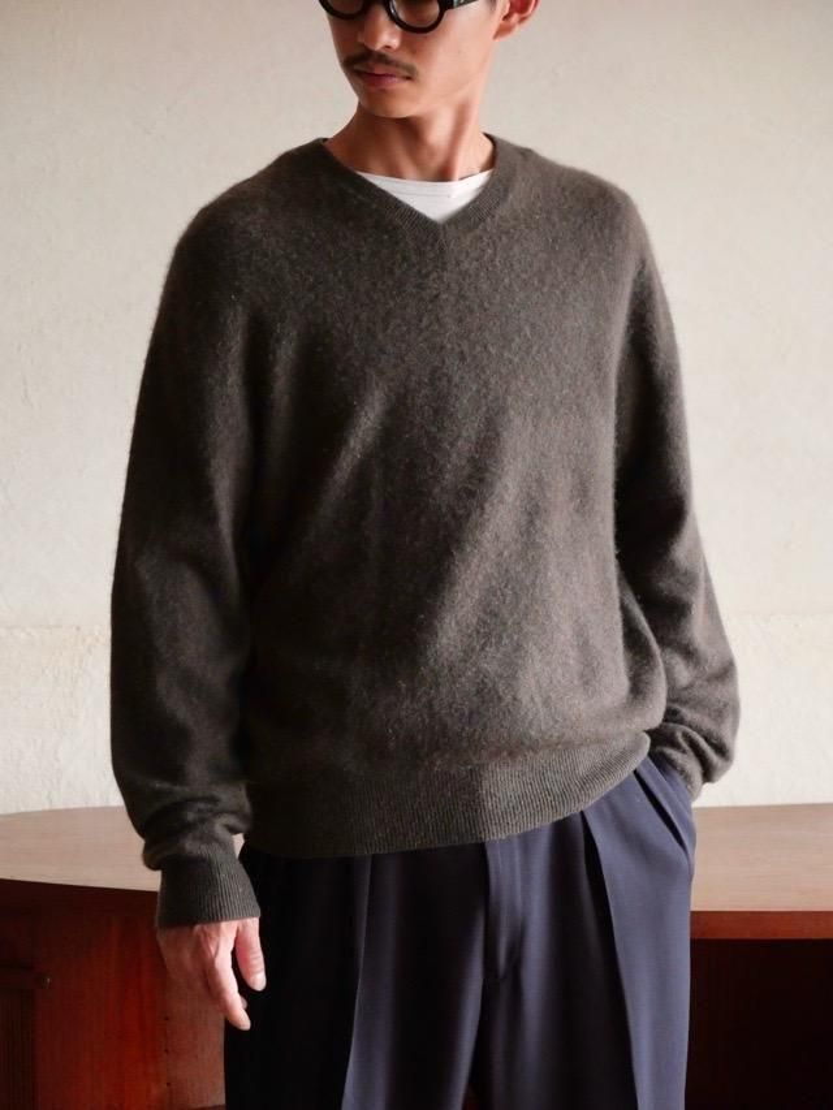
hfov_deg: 12.4
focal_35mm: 120
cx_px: 416
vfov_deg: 16.4
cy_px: 555
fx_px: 3849
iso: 3200
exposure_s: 1/125
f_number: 4
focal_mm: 60
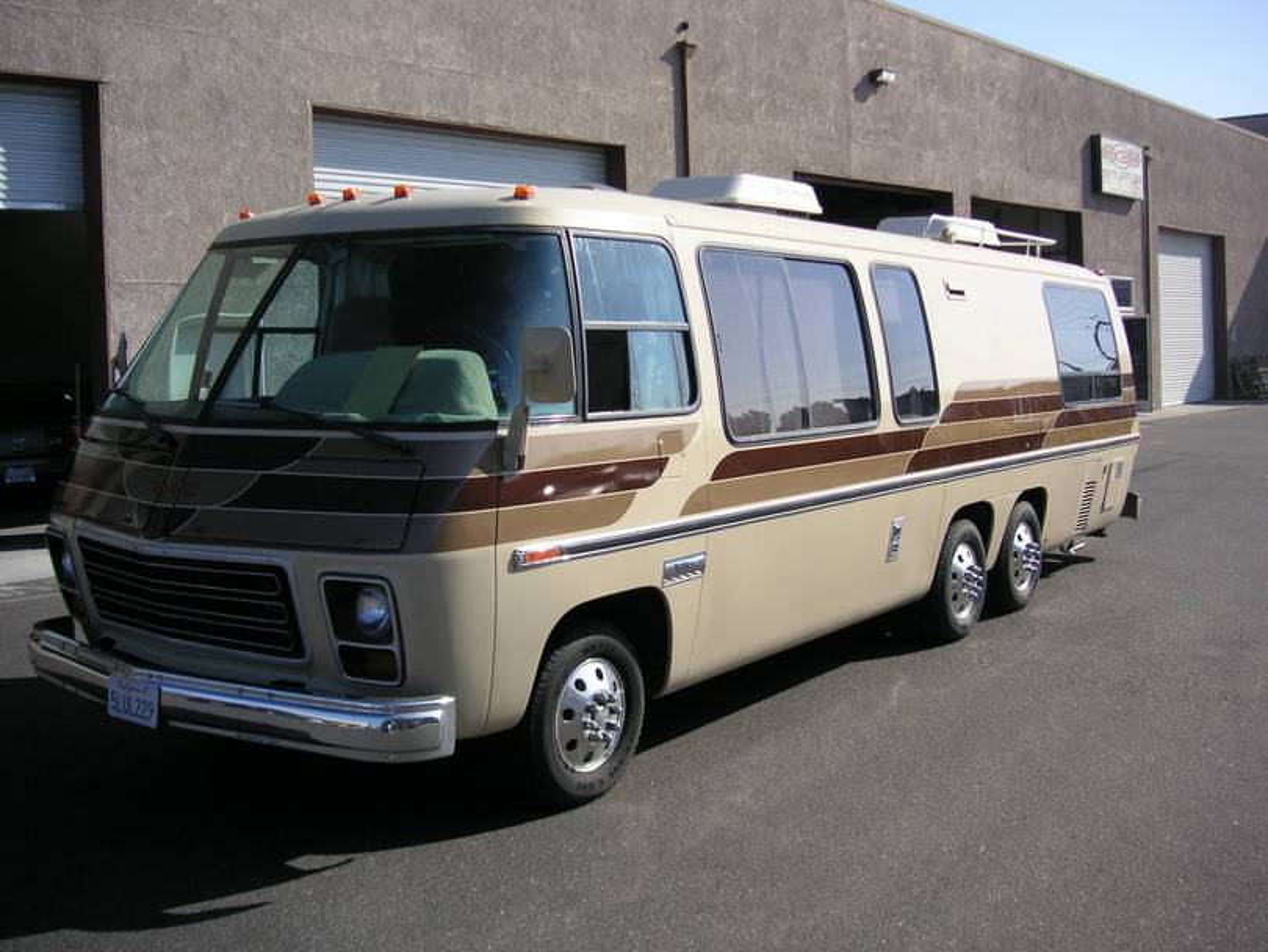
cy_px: 476
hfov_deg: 50.1
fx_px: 1356
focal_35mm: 37
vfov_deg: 38.7
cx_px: 634
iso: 50
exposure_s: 1/180
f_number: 6.7
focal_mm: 6.1
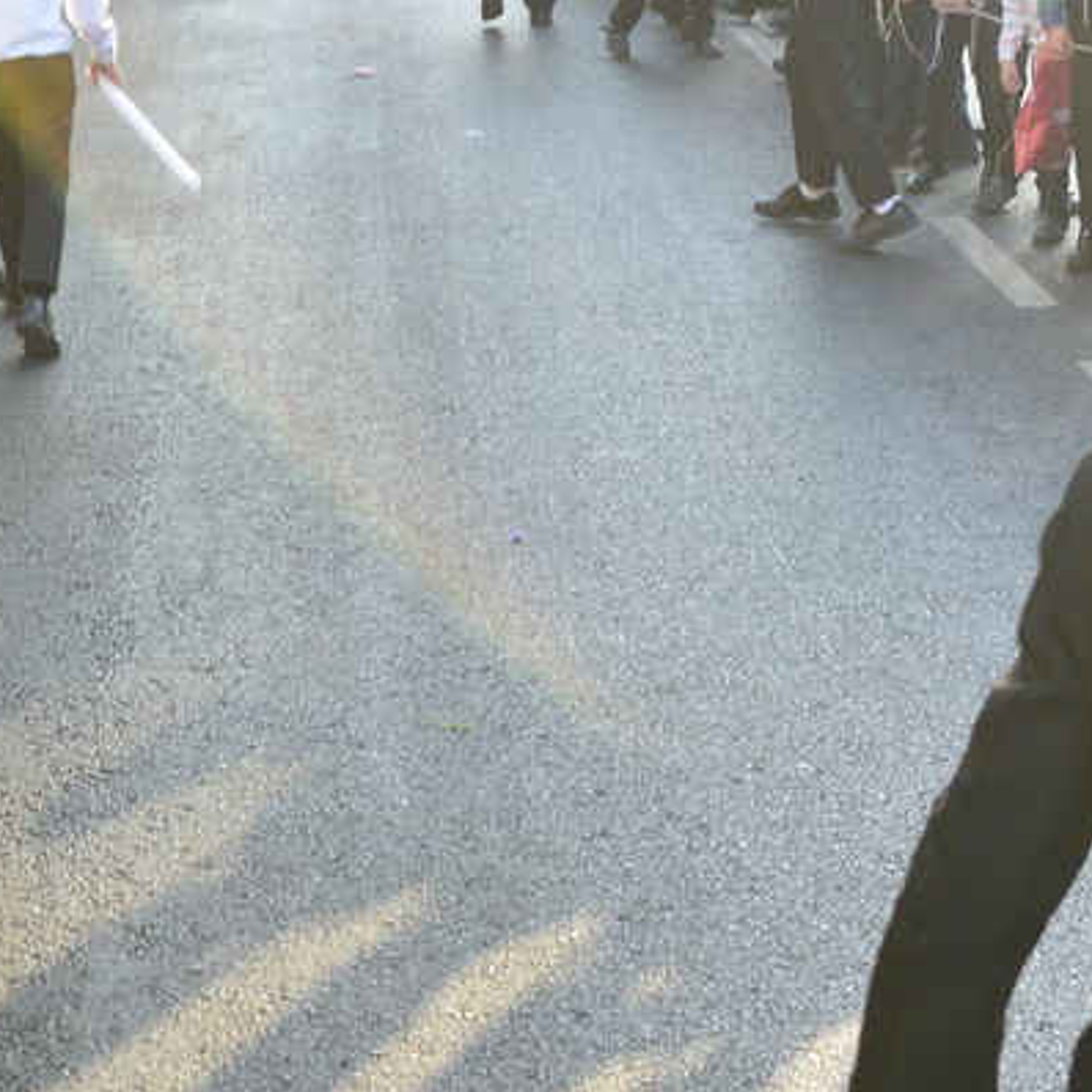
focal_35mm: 84
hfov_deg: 20.3
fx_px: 2998
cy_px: -39
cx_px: 168
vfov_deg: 19.9
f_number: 5.6
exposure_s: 1/250
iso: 500
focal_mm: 28
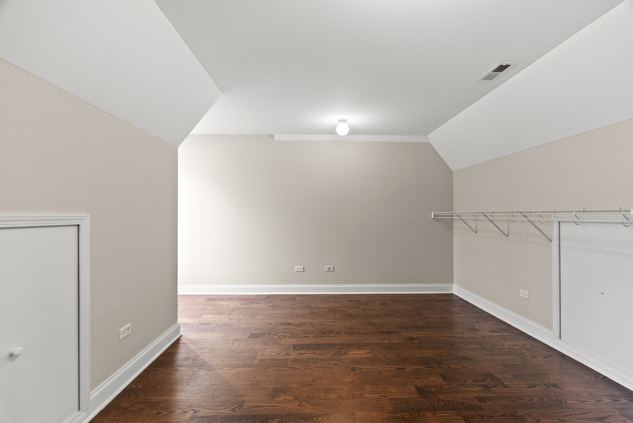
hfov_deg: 96.7
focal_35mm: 16
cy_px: 212
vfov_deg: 73.8
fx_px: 281
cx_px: 316
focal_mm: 16
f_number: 8
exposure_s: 4
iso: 640
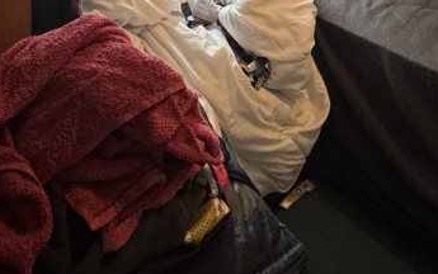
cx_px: 198
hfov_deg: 45.2
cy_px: -175
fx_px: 525
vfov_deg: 22.1
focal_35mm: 44
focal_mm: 2.22
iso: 320
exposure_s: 1/50
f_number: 2.2
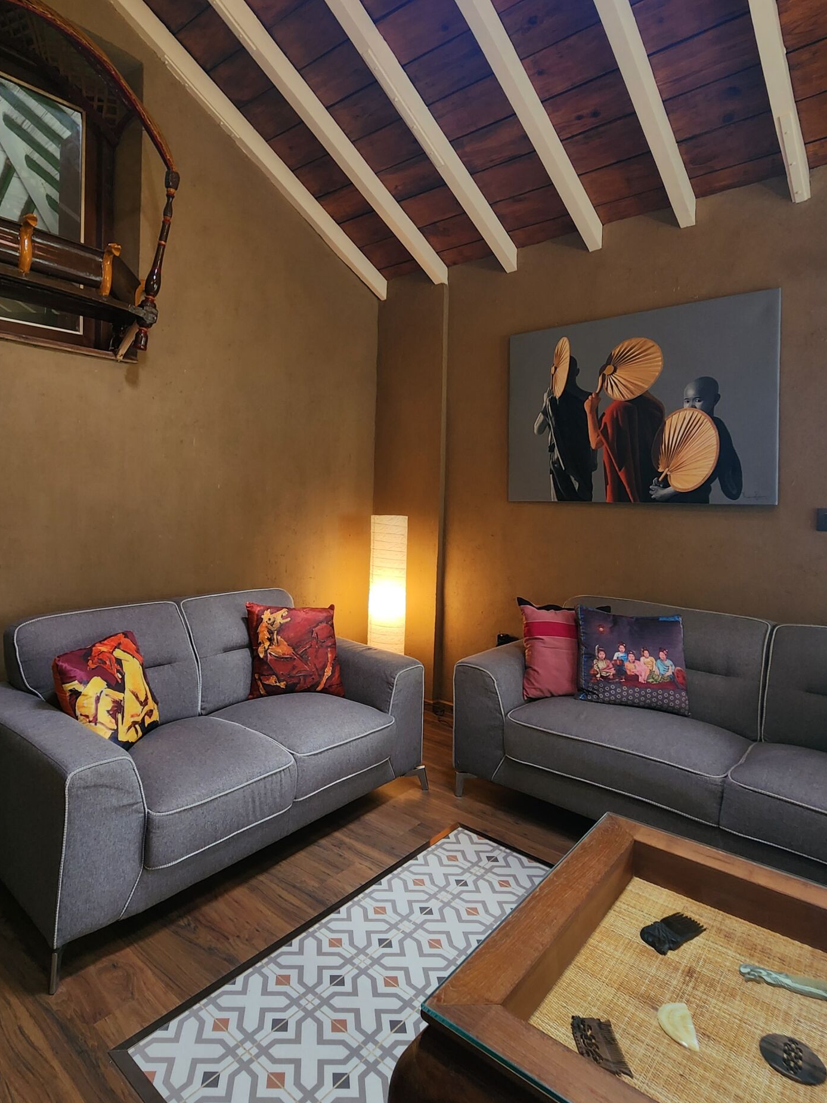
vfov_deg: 87.5
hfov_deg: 70.6
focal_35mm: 18
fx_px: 573
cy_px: 496
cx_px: 318
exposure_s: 1/50
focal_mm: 2.2
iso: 80
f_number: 2.2
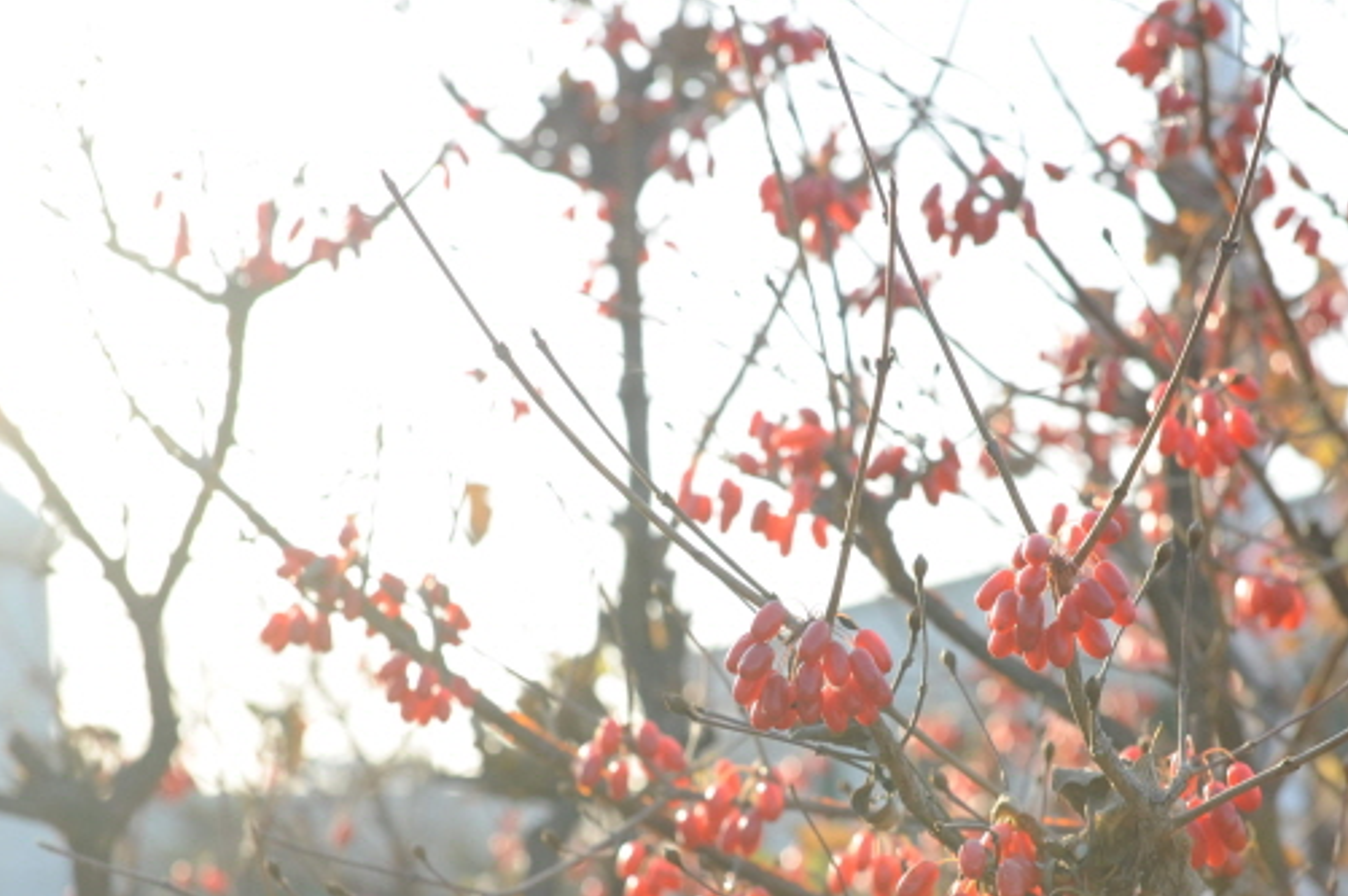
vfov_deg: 13.7
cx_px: 751
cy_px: 694
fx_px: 3703
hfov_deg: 20.6
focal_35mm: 99
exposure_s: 1/160
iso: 200
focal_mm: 62
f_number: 6.3
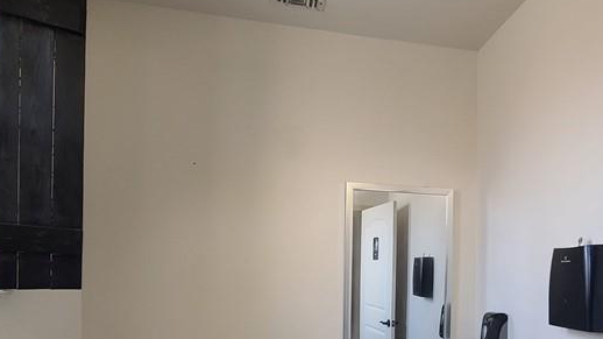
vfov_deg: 39.5
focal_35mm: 28
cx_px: 393
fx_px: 448
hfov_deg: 66.4
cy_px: 282
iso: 125
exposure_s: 1/60
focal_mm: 2.2
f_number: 2.2
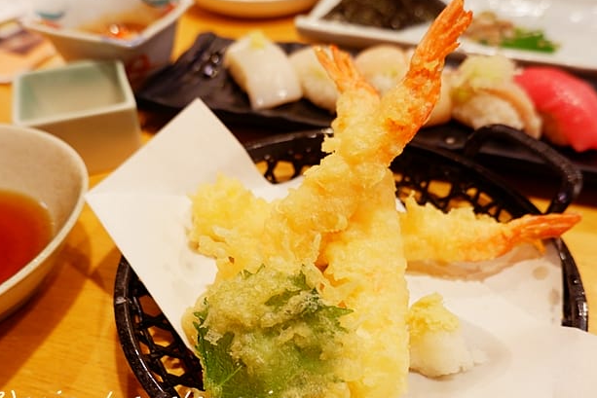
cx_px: 318
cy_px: 253
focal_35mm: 30
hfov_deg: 61.9
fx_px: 498
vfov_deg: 43.2
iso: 640
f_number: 3.5
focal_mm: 15
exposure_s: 1/34
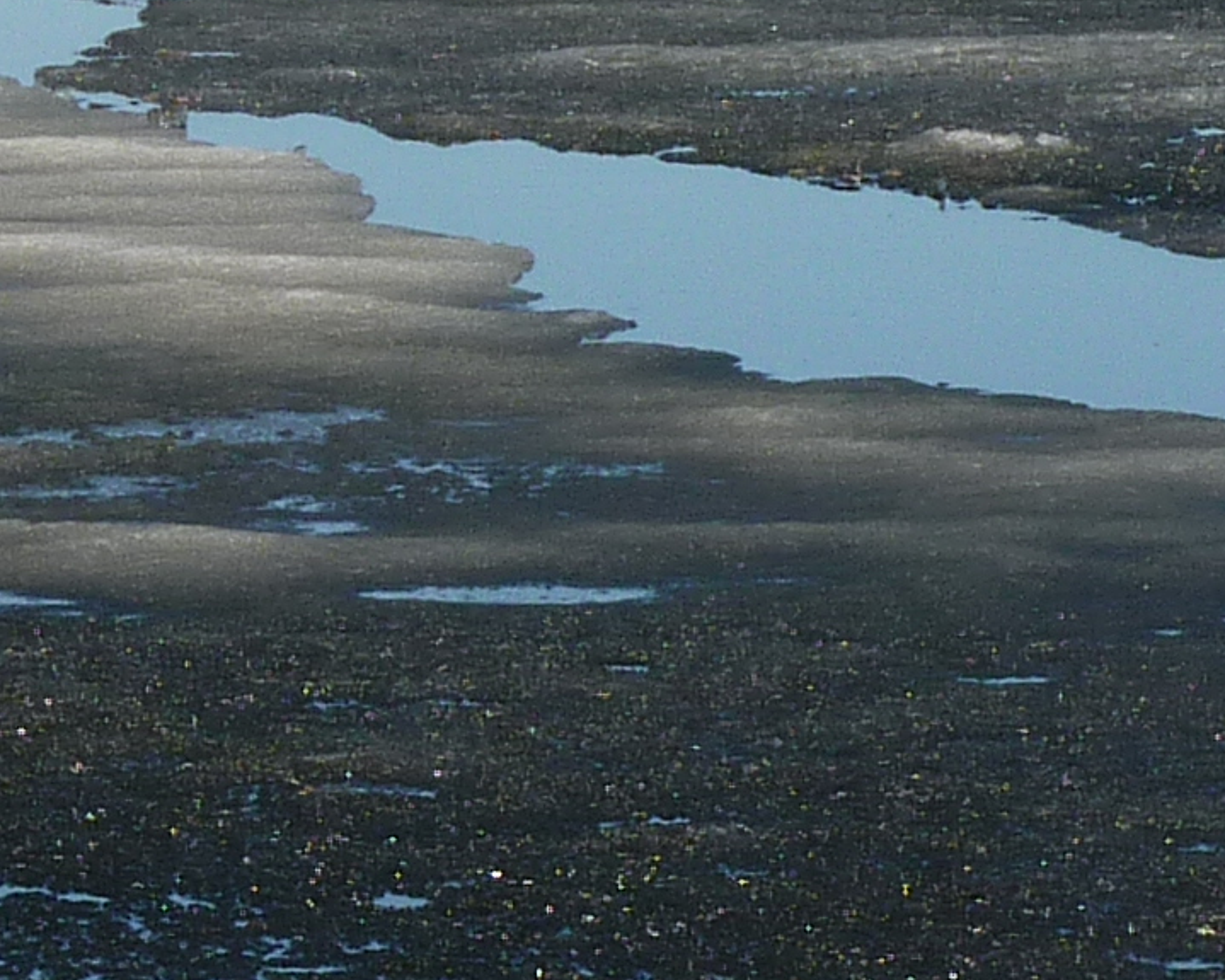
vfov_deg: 3.7
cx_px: 266
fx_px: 15116
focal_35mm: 417
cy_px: 958
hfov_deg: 4.6
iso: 80
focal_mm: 13.7
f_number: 5.6
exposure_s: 1/500
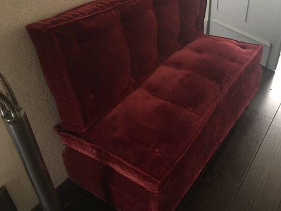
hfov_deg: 53.8
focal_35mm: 34
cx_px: 162
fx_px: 276
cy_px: 98
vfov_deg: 41.7
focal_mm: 4.15
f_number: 2.2
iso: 100
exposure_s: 1/4
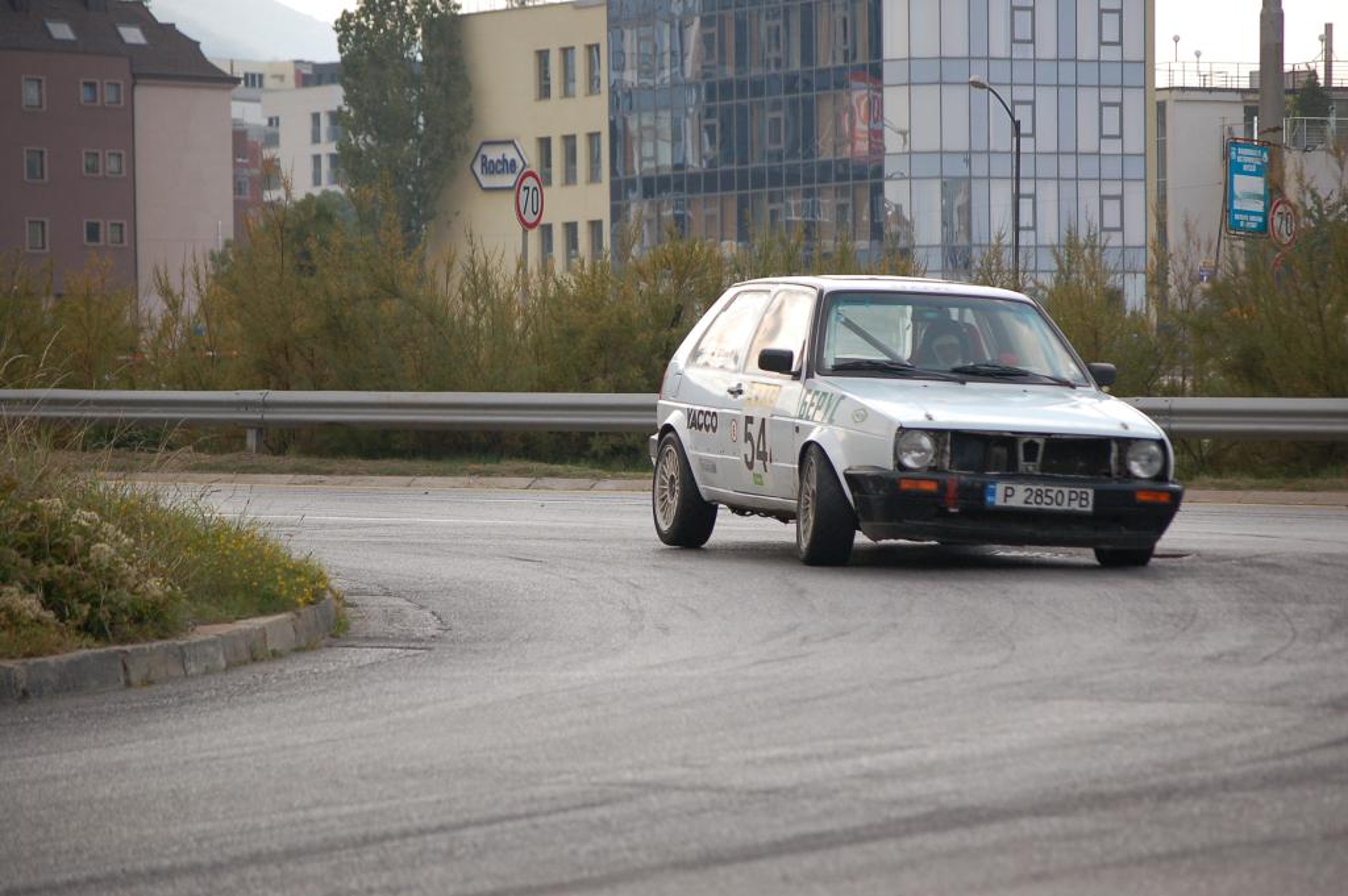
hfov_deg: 13.4
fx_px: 5724
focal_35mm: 153
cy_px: 448
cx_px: 674
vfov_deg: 9.0
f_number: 4.8
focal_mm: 102
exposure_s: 1/1000
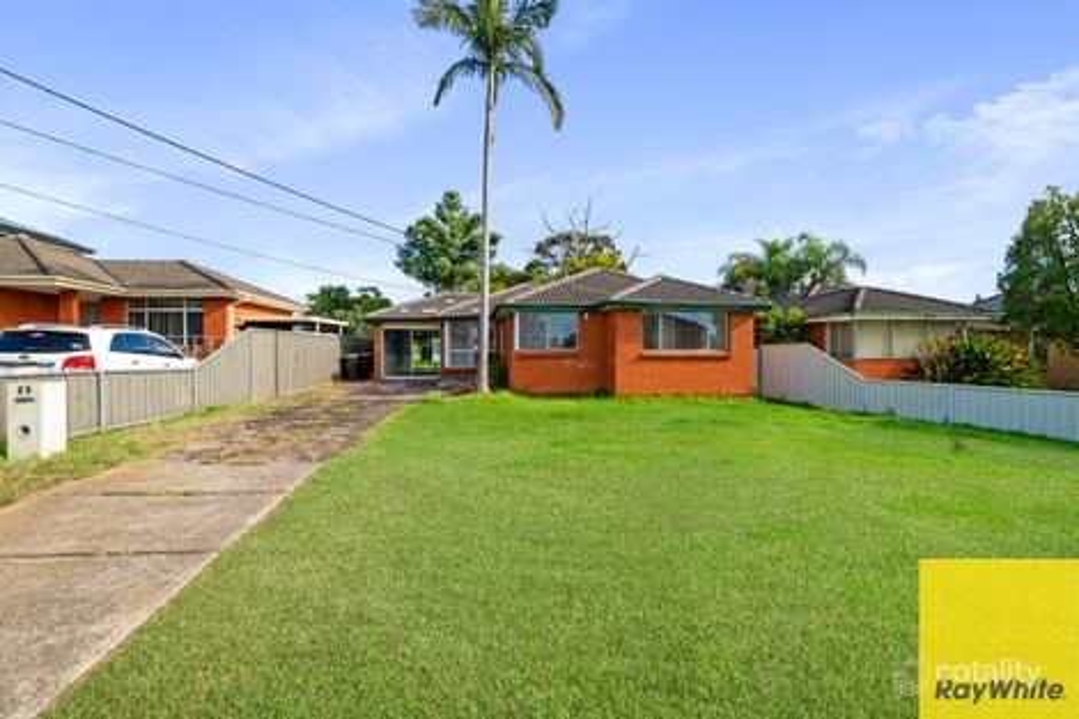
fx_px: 479
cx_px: 540
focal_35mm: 16
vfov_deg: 73.7
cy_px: 360
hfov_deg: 96.8
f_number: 11
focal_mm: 16
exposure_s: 1/160
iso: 400
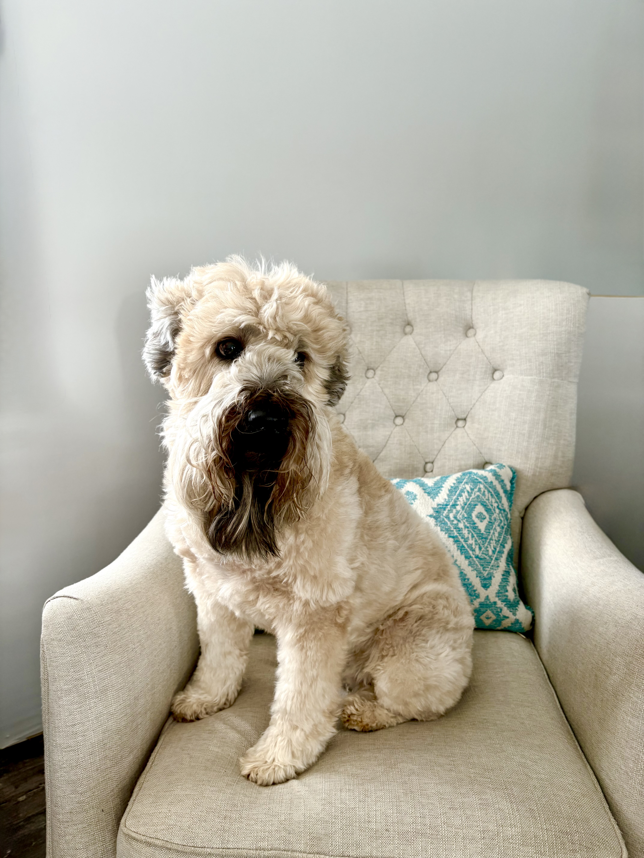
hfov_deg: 53.1
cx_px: 322
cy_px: 429
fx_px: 645
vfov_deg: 67.3
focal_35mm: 26
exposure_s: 1/60
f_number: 1.6
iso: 125
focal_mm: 5.96
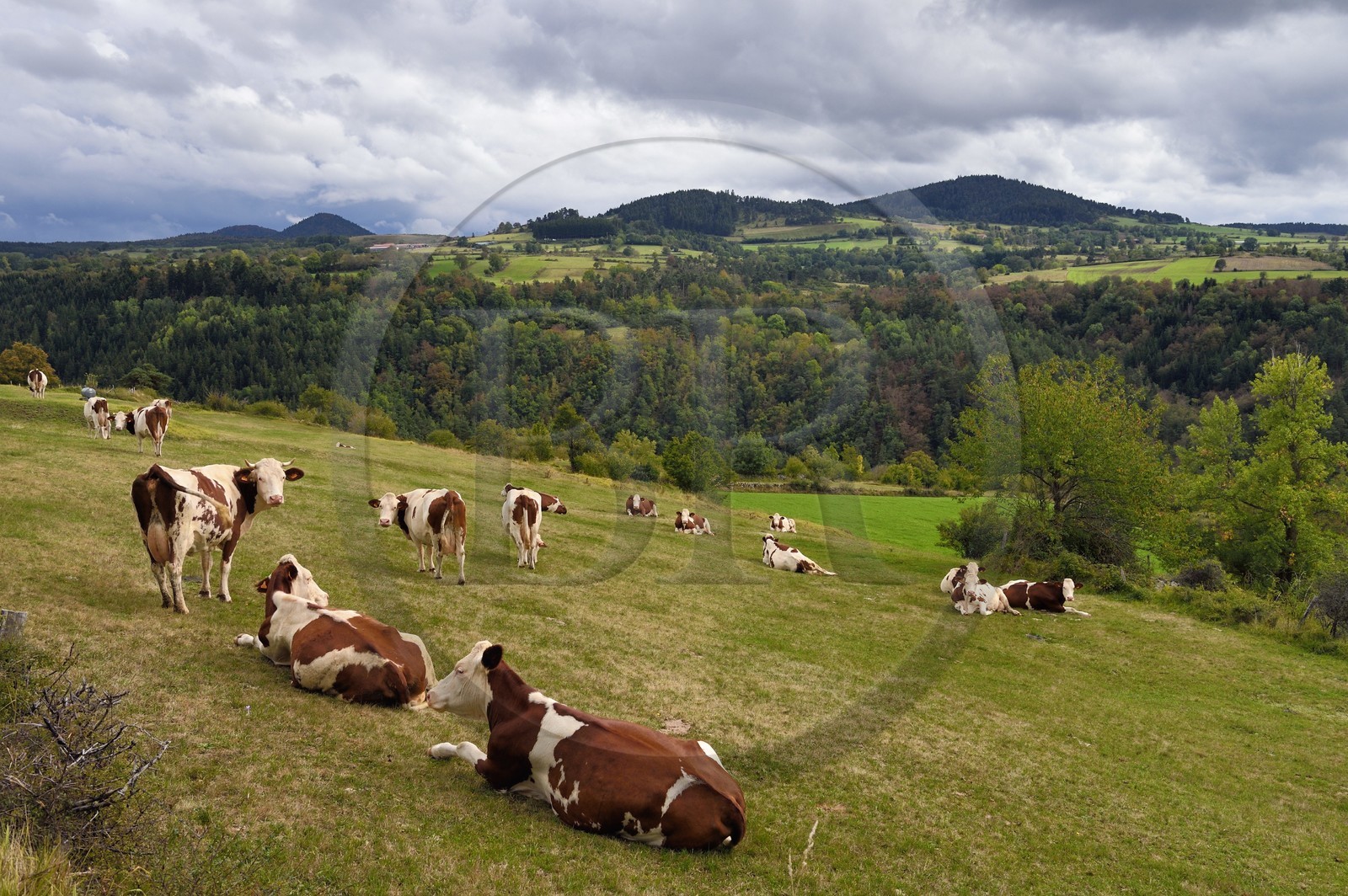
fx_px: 1422
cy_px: 448
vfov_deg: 35.0
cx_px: 674
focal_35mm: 38
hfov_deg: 50.7
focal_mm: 38
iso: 400
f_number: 14
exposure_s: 1/250
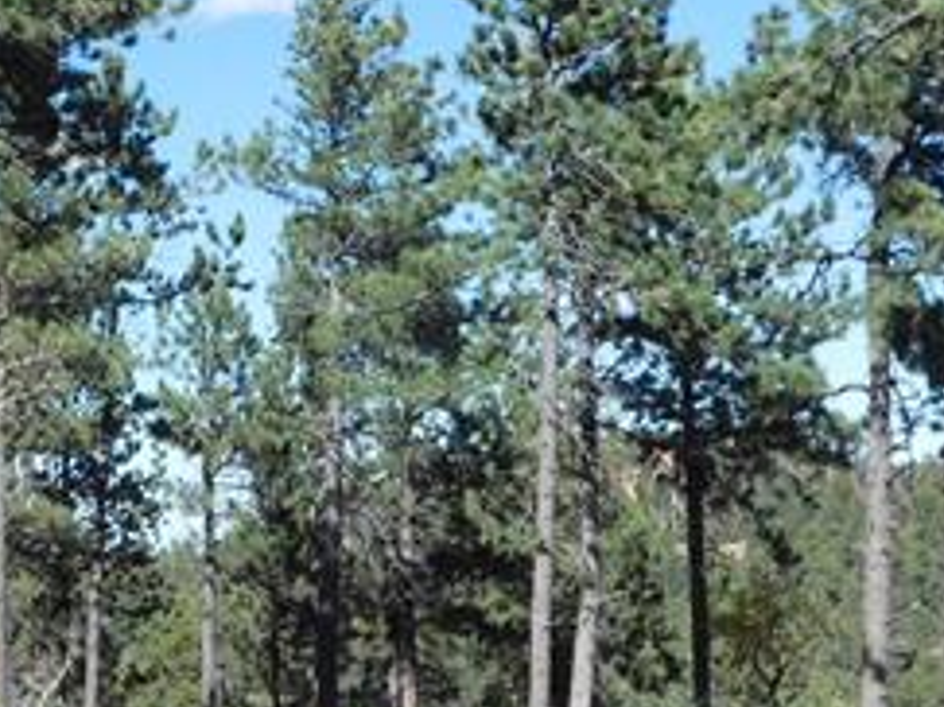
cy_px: 72
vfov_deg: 15.4
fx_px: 2589
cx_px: 233
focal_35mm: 95
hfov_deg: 20.5
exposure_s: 1/1500
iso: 800
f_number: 7
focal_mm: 6.3
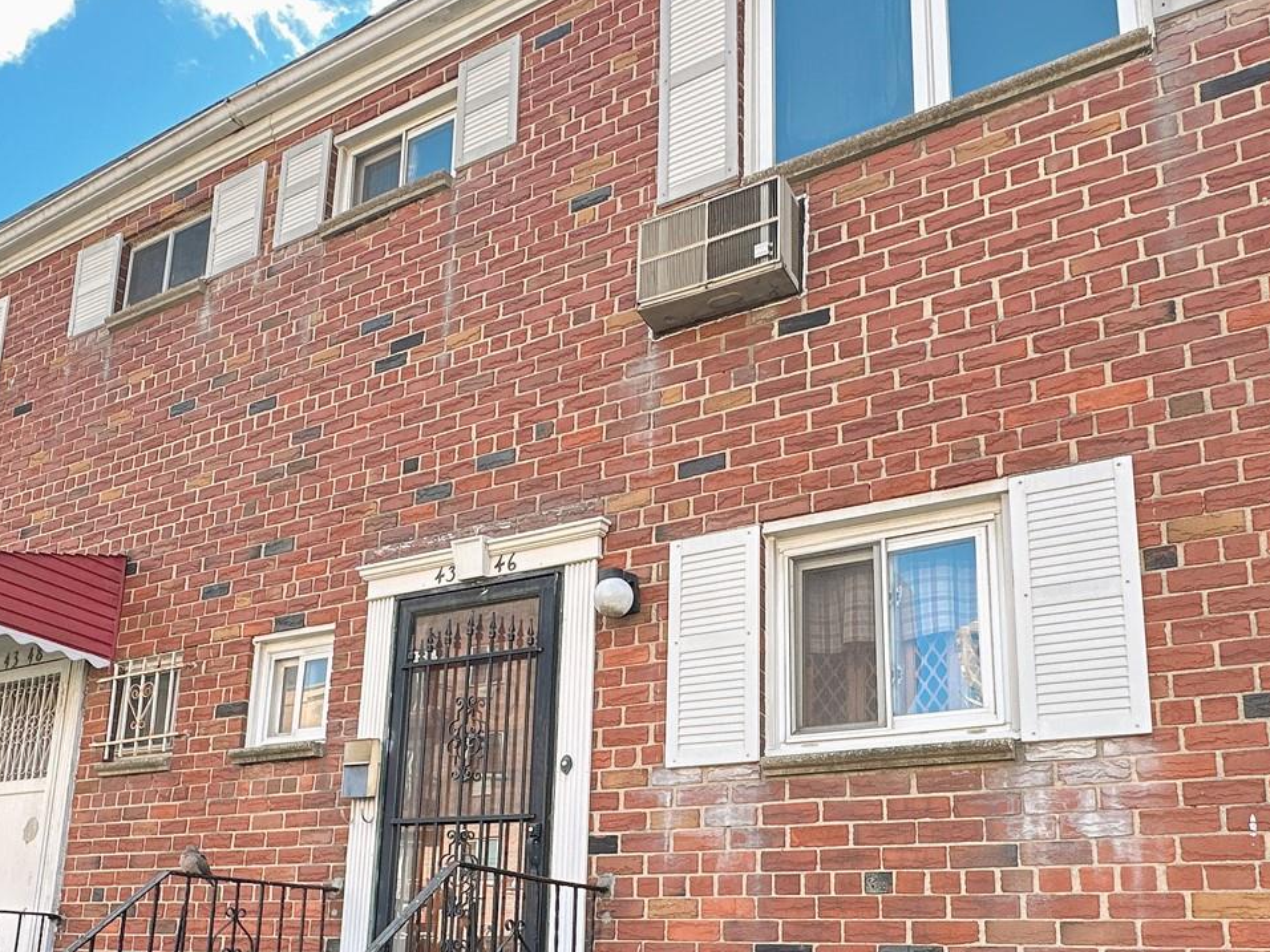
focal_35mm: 30
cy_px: 761
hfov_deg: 59.7
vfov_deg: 44.5
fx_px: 1101
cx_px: 546
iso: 40
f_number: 2.2
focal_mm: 2.22
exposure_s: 1/288
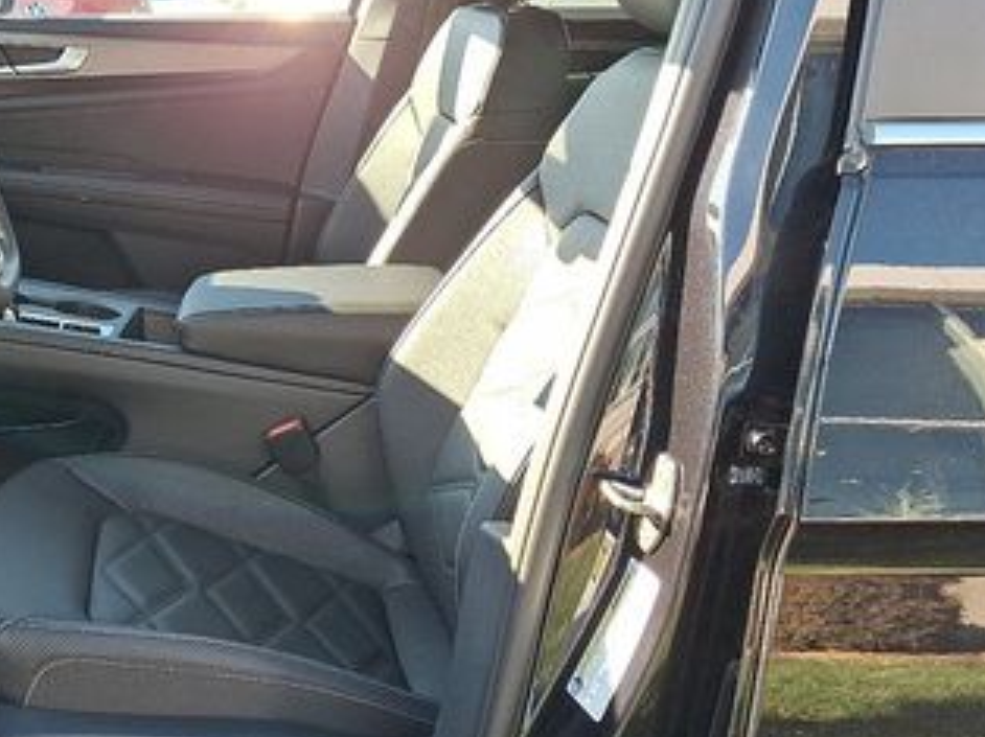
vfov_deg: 28.5
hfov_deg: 35.7
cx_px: 132
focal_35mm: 51
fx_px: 1450
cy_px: 307
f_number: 1.8
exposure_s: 1/100
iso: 25
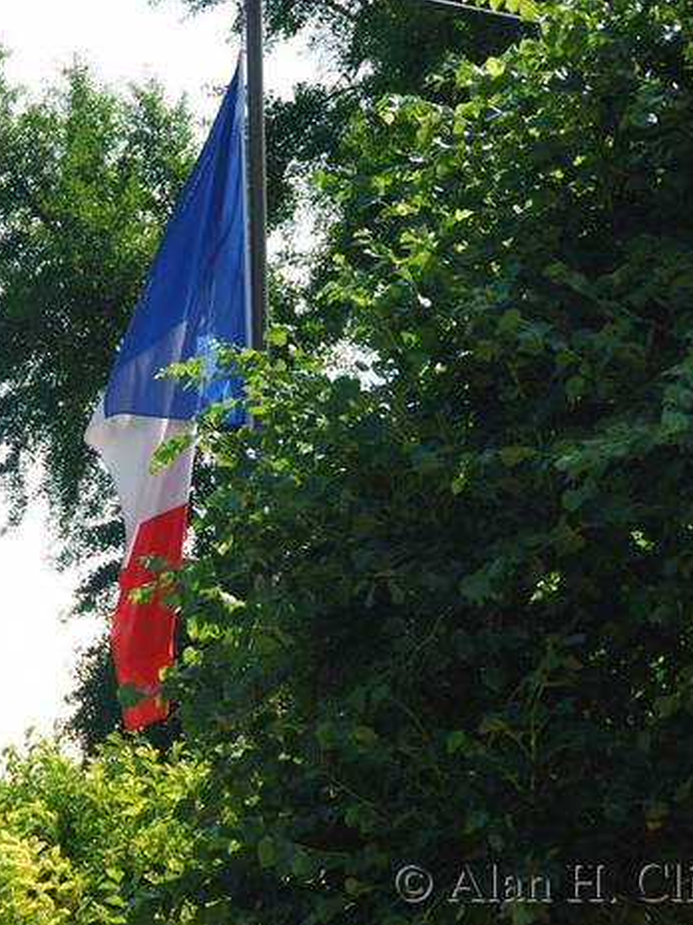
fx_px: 5518
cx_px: 163
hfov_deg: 7.2
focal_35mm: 207
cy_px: 464
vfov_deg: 9.6
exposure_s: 1/250
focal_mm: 95
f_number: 5.3
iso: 100
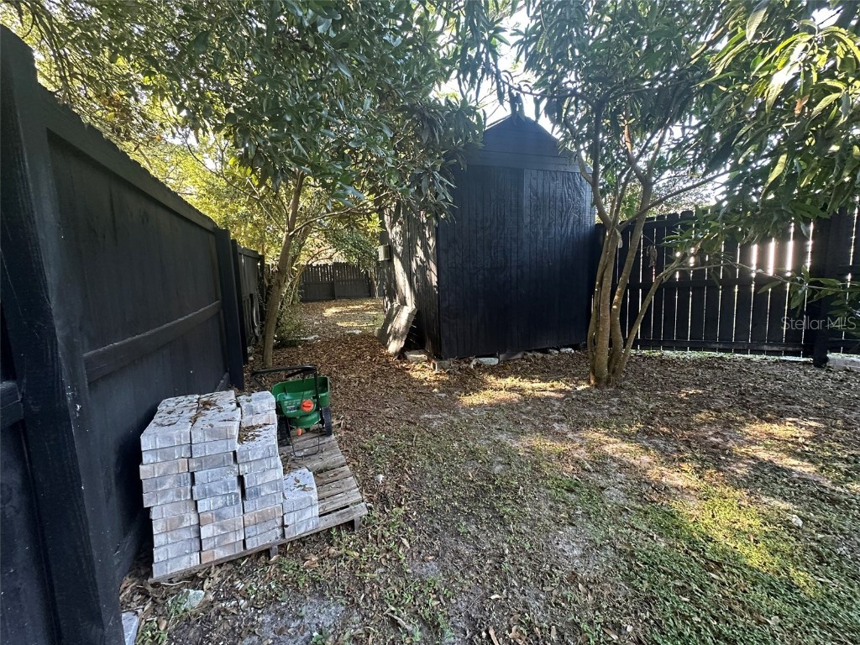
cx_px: 430
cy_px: 322
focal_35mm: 14
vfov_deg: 85.7
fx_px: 348
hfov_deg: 102.1
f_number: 2.2
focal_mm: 2.22
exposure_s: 1/79
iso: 320
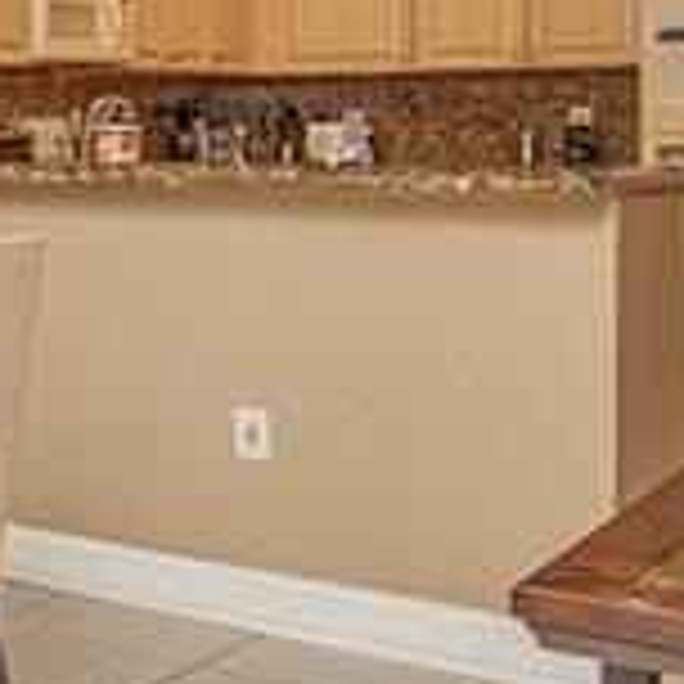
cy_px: 108
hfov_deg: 17.6
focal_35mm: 67
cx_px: -706
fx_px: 1498
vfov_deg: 25.2
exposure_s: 1/100
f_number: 5
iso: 800
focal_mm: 10
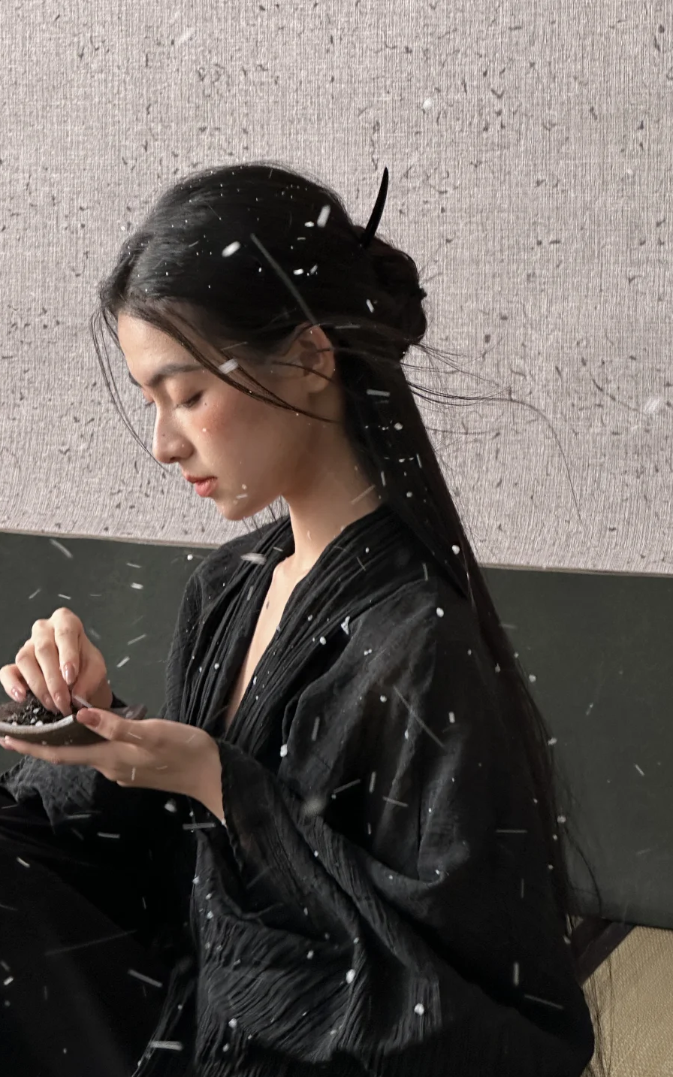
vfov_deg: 25.2
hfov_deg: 15.9
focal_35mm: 82
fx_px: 2406
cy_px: 540
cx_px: 291
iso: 250
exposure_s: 1/68
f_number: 2.8
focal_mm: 9
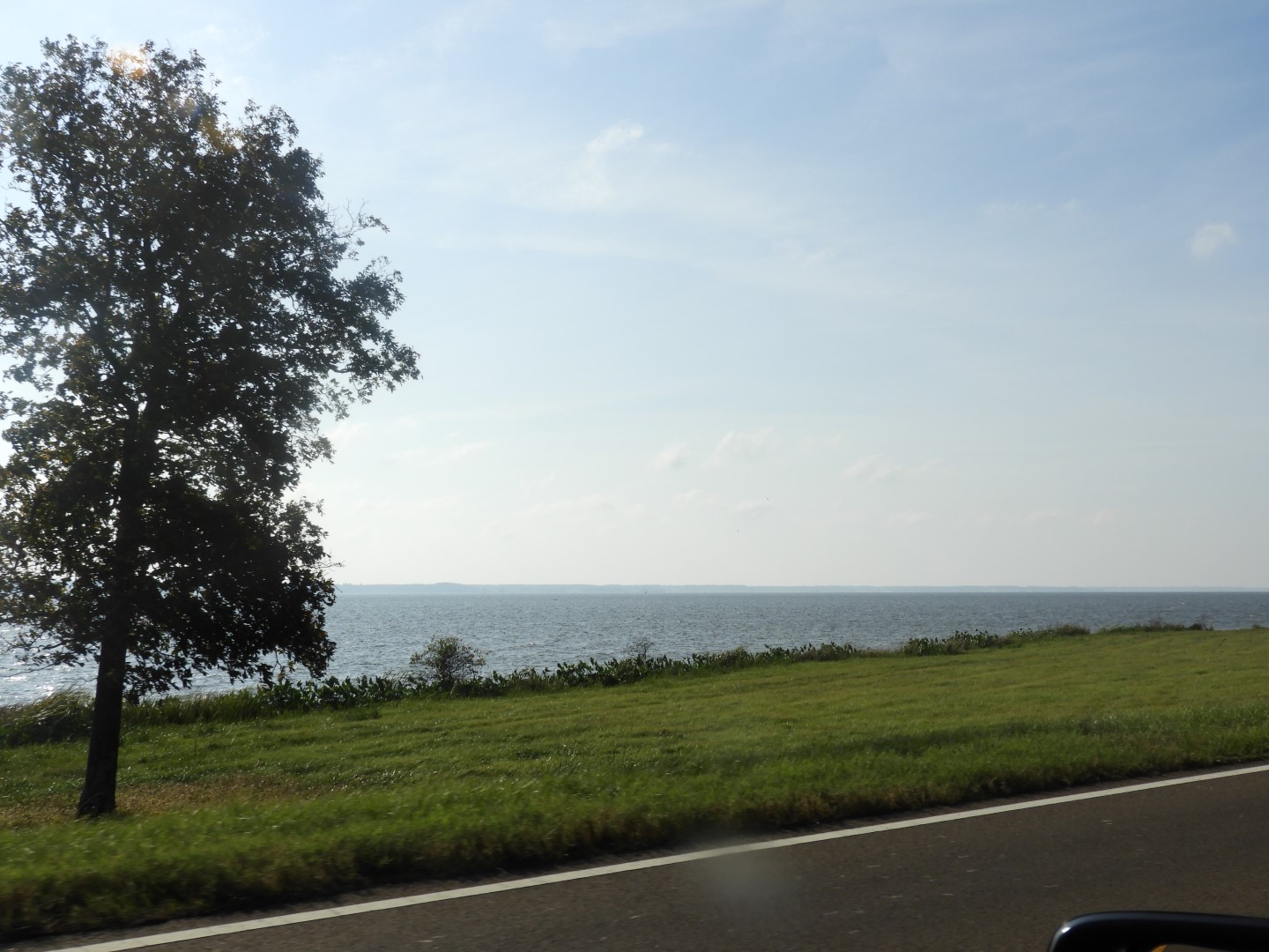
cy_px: 476
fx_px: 1466
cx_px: 634
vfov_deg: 36.0
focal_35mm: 40
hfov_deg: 46.8
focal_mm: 7.2
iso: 100
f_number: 4.2
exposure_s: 1/1600
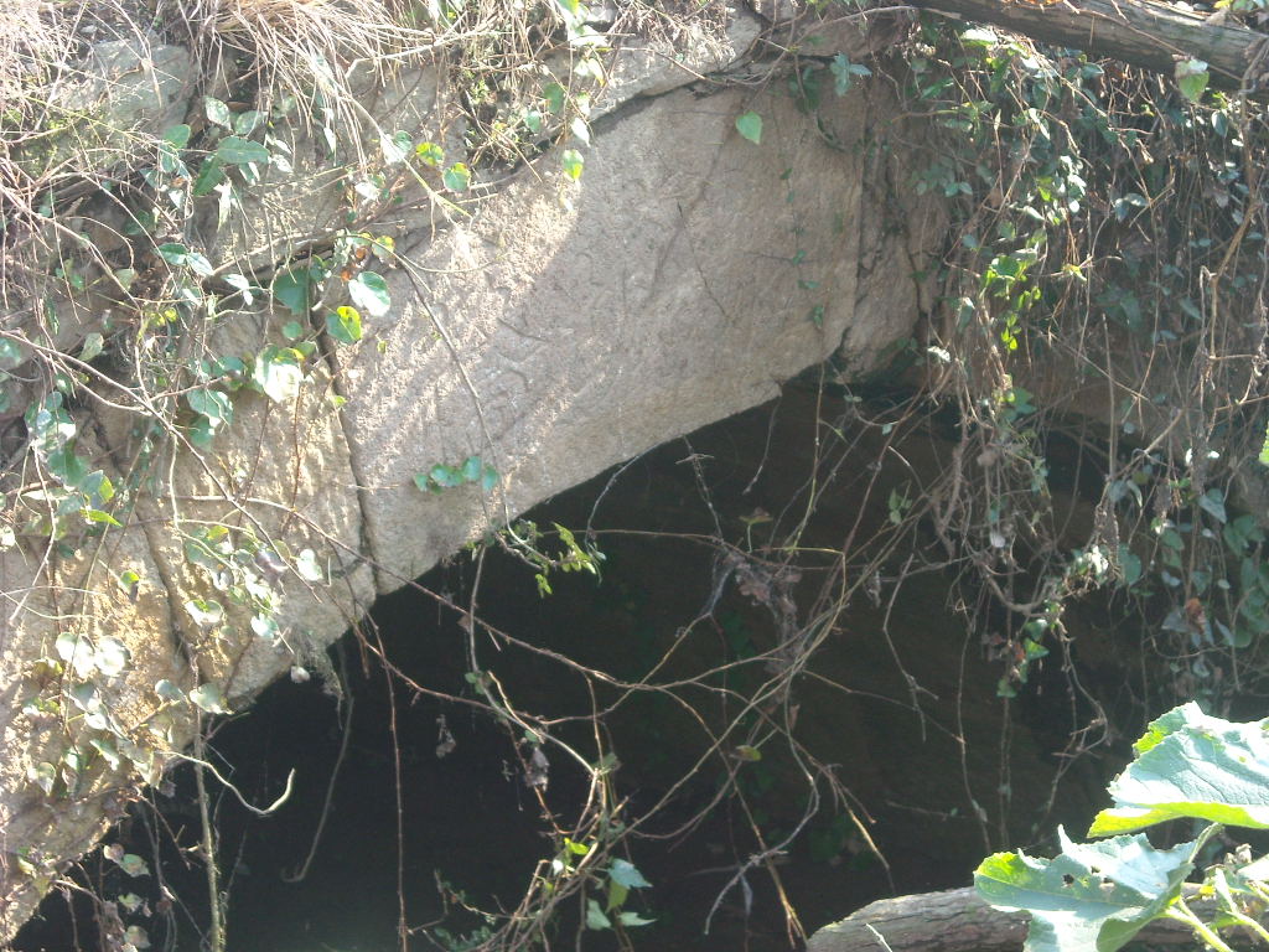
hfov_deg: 18.7
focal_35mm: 105
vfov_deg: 14.1
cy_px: 476
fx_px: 3849
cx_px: 634
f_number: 4.7
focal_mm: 17.1
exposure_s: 1/60
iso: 100
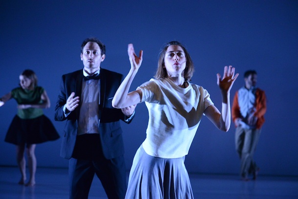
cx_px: 149
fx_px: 679
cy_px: 100
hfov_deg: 24.8
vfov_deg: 16.7
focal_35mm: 82
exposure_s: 1/250
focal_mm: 82
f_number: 2.8
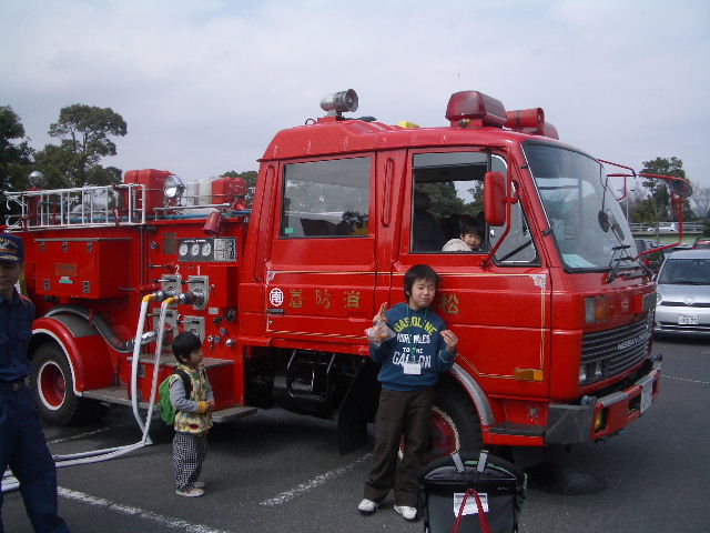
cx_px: 355
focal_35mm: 35
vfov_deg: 40.7
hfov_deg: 52.6
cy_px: 266
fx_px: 718
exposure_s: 1/500
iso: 50
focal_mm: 5.8
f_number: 4.3
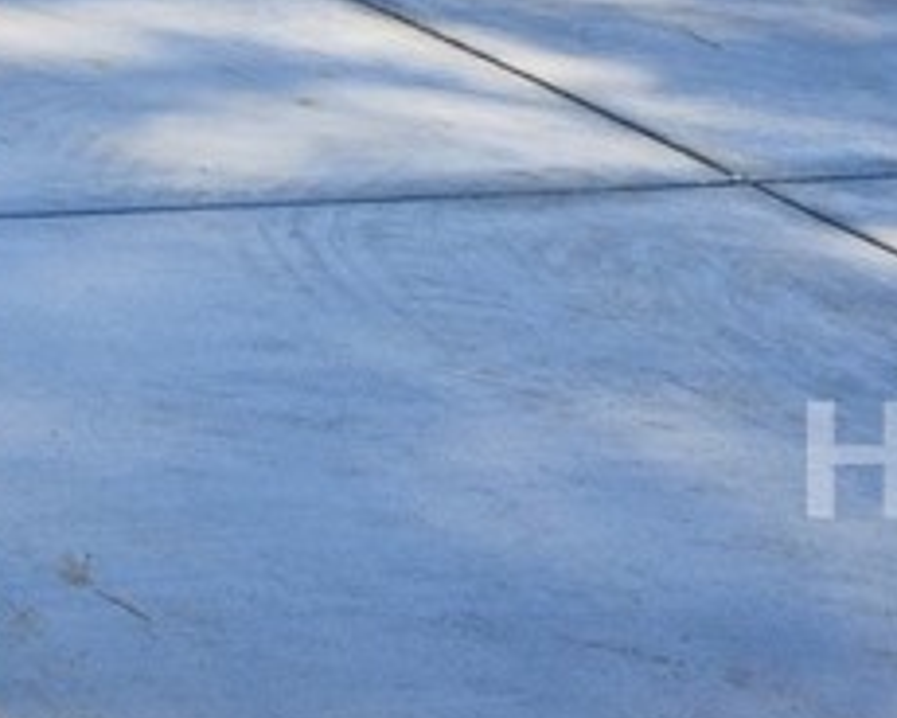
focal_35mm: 62
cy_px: -658
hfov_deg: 19.9
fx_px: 1646
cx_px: -807
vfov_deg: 18.1
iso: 100
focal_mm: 14
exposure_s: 1/100
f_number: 8
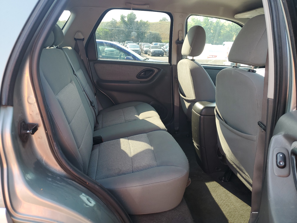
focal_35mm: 26
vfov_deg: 53.1
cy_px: 112
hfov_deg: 67.3
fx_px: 223
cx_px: 148
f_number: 1.5
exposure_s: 1/233
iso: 50
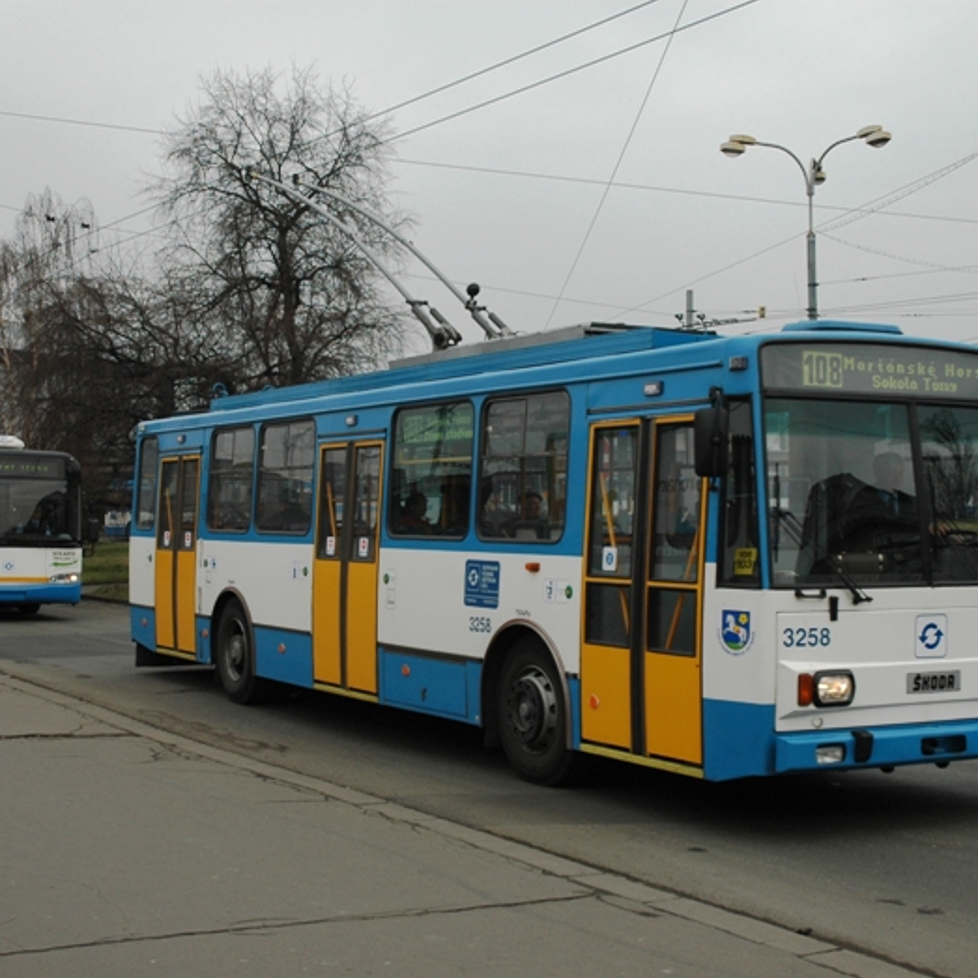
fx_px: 1683
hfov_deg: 32.4
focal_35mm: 53
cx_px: 496
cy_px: 496
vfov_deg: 32.4
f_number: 7.1
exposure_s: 1/250
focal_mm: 27
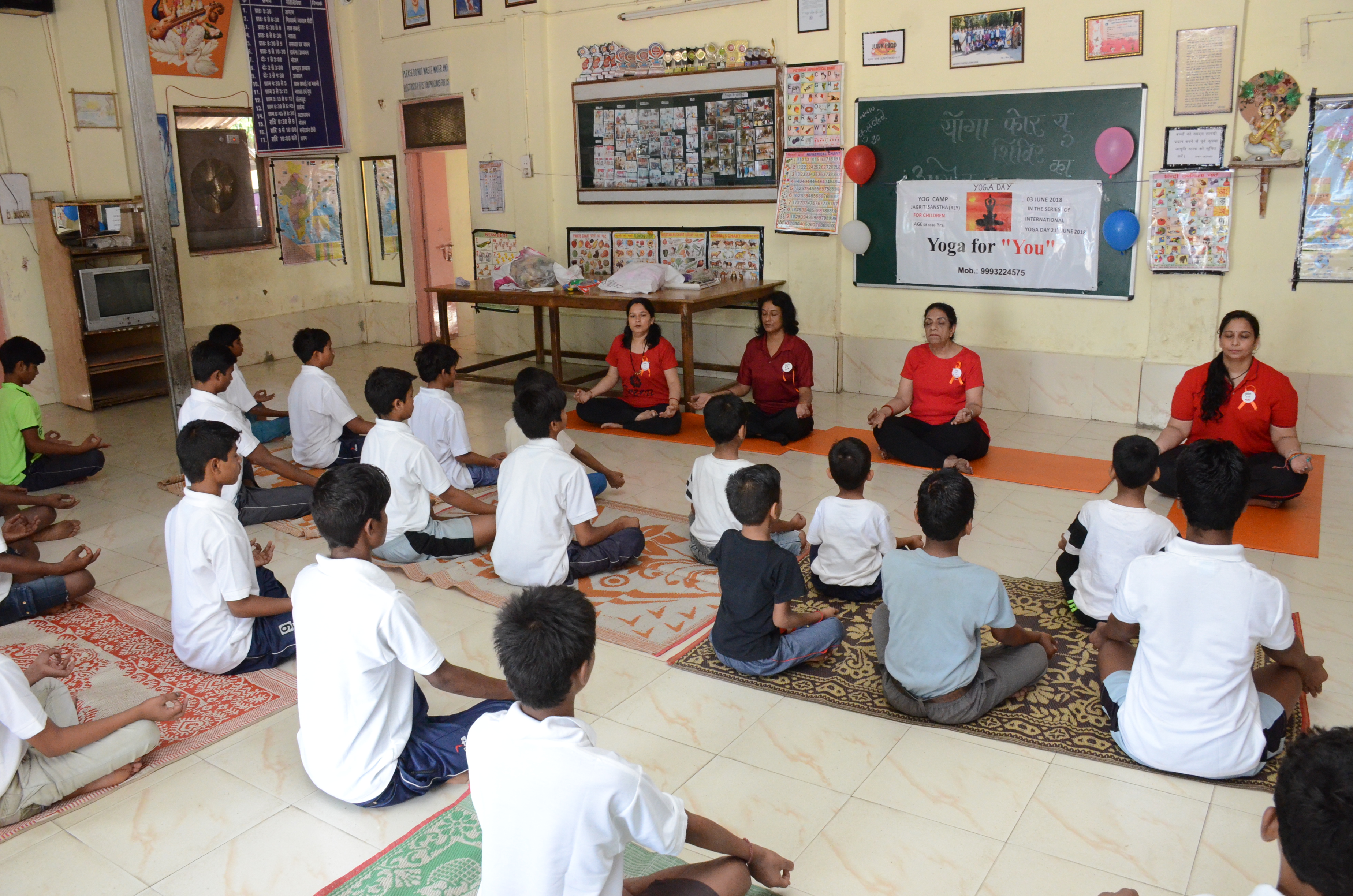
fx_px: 1013
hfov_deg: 67.5
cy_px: 448
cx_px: 676
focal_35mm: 27
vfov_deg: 47.7
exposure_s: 1/100
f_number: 7.1
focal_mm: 18
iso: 3200
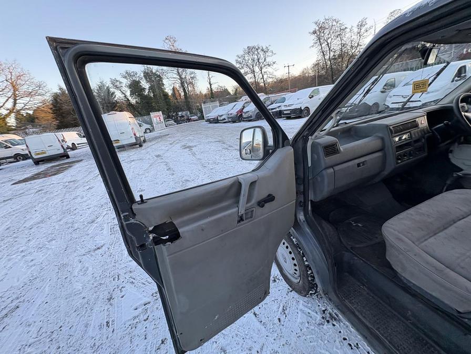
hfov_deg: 102.1
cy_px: 177
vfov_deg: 85.7
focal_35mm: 14
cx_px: 236
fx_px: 190
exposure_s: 1/99
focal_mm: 2.22
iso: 64
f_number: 2.2
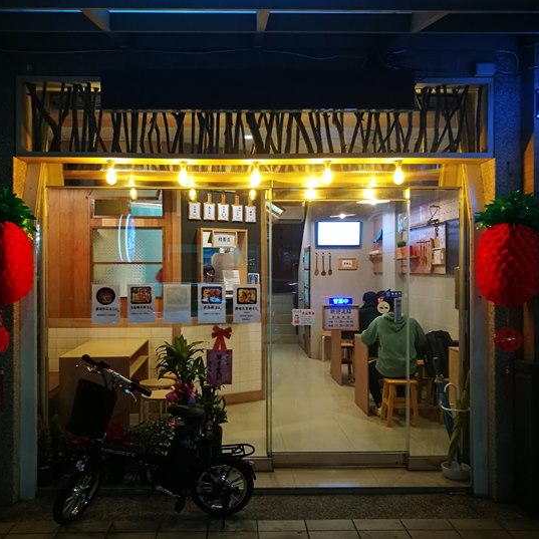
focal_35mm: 32
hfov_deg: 51.0
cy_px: 269
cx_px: 243
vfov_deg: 51.1
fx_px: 564
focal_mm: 4.5
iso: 320
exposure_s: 1/24
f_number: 2.2
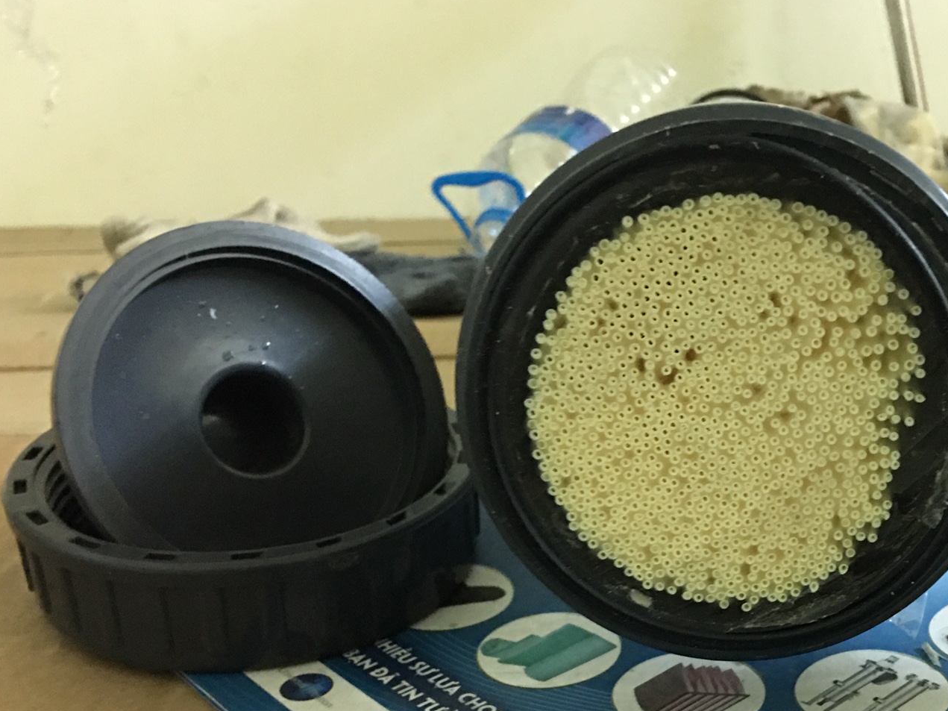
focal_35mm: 46
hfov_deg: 40.2
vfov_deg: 31.0
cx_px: 701
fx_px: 1260
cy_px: 524
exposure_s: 1/8
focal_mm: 4.15
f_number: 2.2
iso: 125
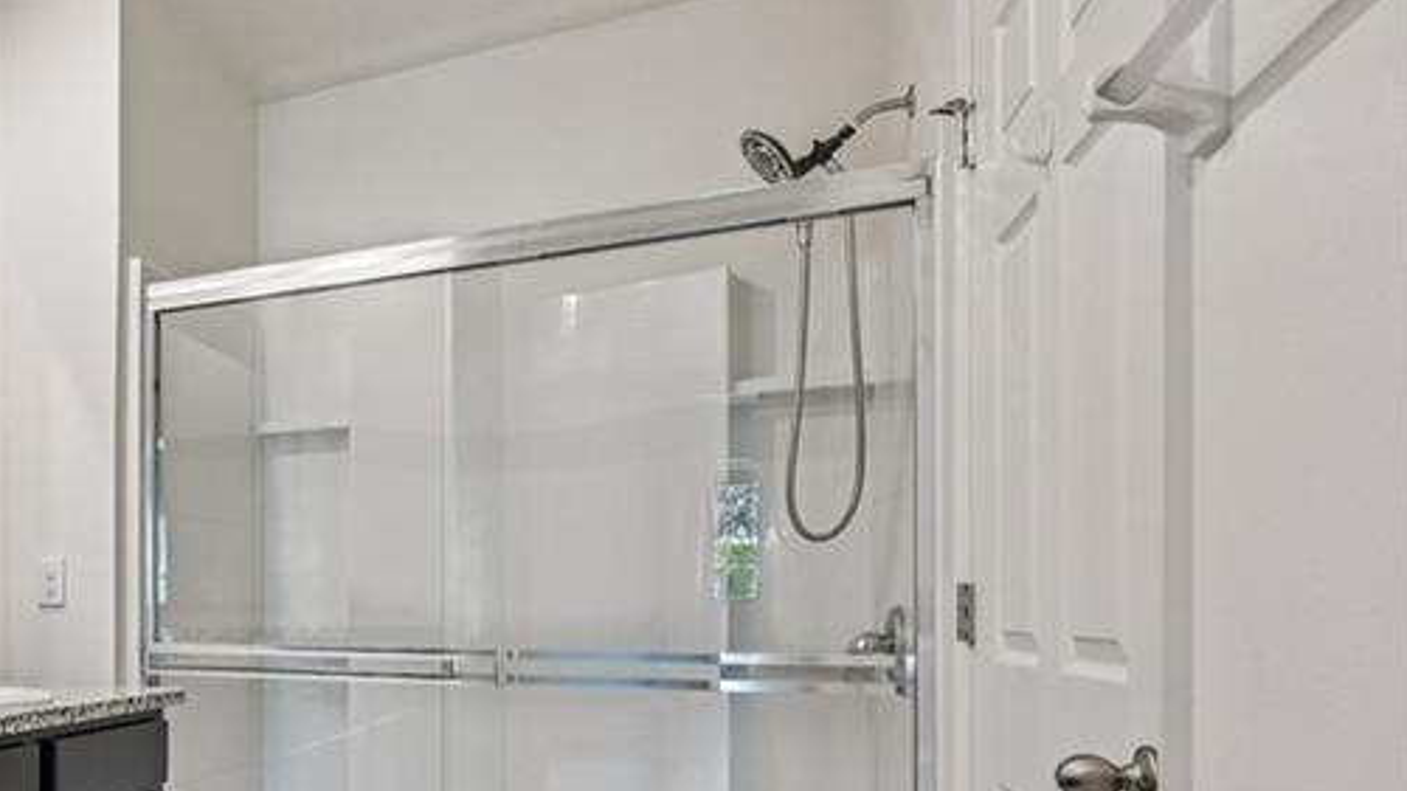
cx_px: -25
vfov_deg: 37.5
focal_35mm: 30
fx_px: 1119
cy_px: 635
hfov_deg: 50.7
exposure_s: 1/15
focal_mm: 14
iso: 800
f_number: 8
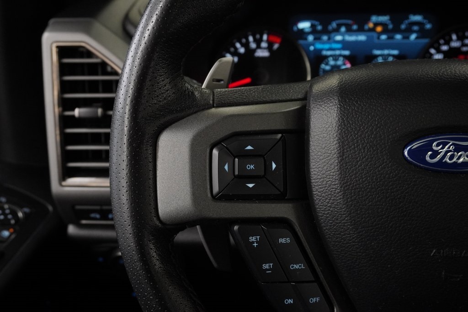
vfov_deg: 36.9
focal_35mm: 36
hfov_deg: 53.1
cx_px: 234
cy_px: 156
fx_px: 468
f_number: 5.6
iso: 1600
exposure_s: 1/80
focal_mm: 24
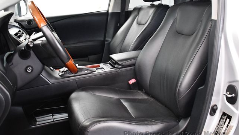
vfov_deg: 31.2
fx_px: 241
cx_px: 119
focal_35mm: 38
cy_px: 61
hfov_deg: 52.8
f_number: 3.5
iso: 3200
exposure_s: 1/80
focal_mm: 18
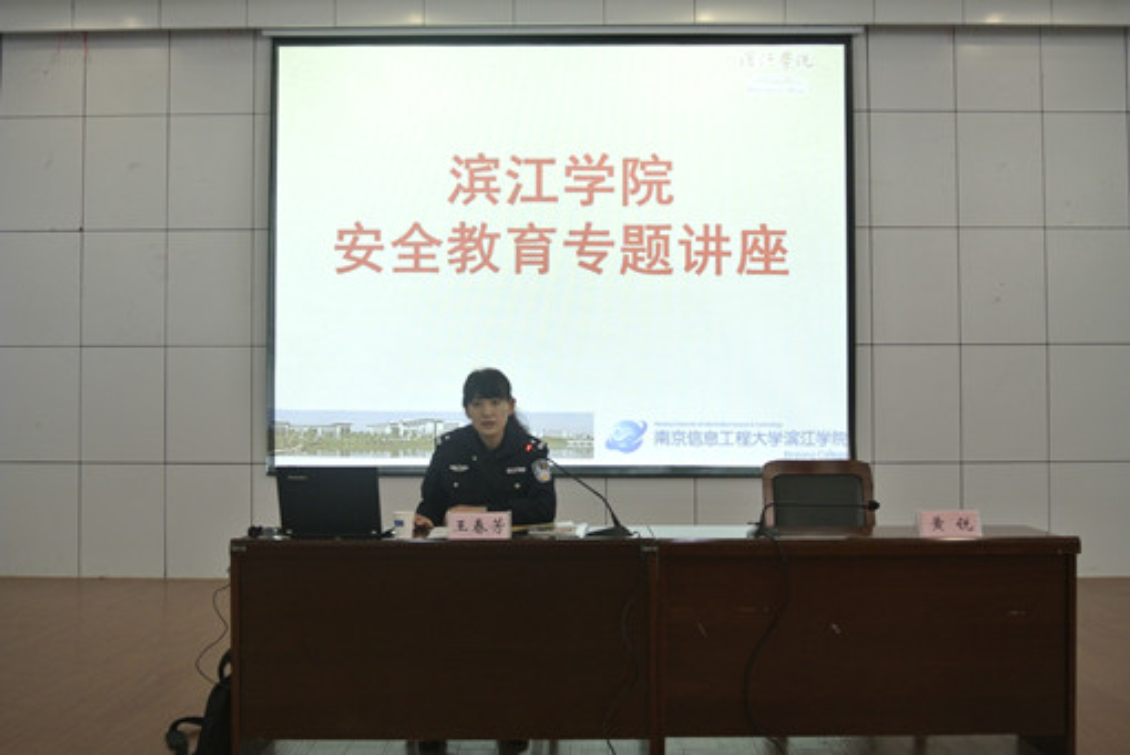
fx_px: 1068
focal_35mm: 34
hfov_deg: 55.8
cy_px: 378
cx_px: 565
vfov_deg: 39.0
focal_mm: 12.7
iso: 400
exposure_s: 1/30
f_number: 3.8
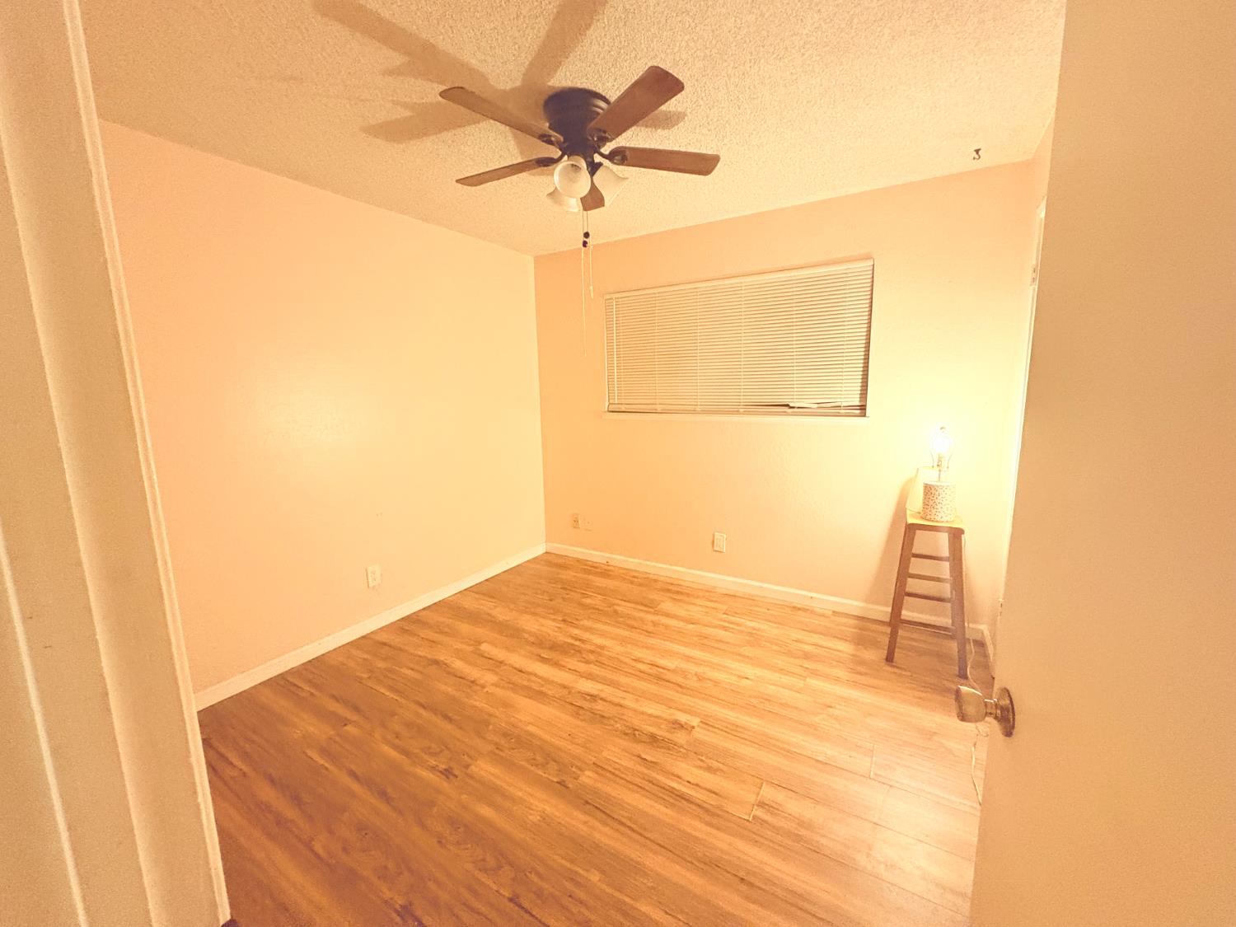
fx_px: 500
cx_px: 618
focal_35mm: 14
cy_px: 464
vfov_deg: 85.7
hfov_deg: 102.1
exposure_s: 1/60
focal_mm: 2.22
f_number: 2.2
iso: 800
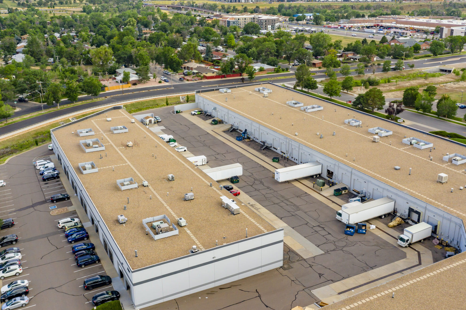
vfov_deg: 36.9
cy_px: 150
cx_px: 241
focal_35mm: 36
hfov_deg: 53.1
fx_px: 466
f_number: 4.5
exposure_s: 1/240
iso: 100
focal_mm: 10.26
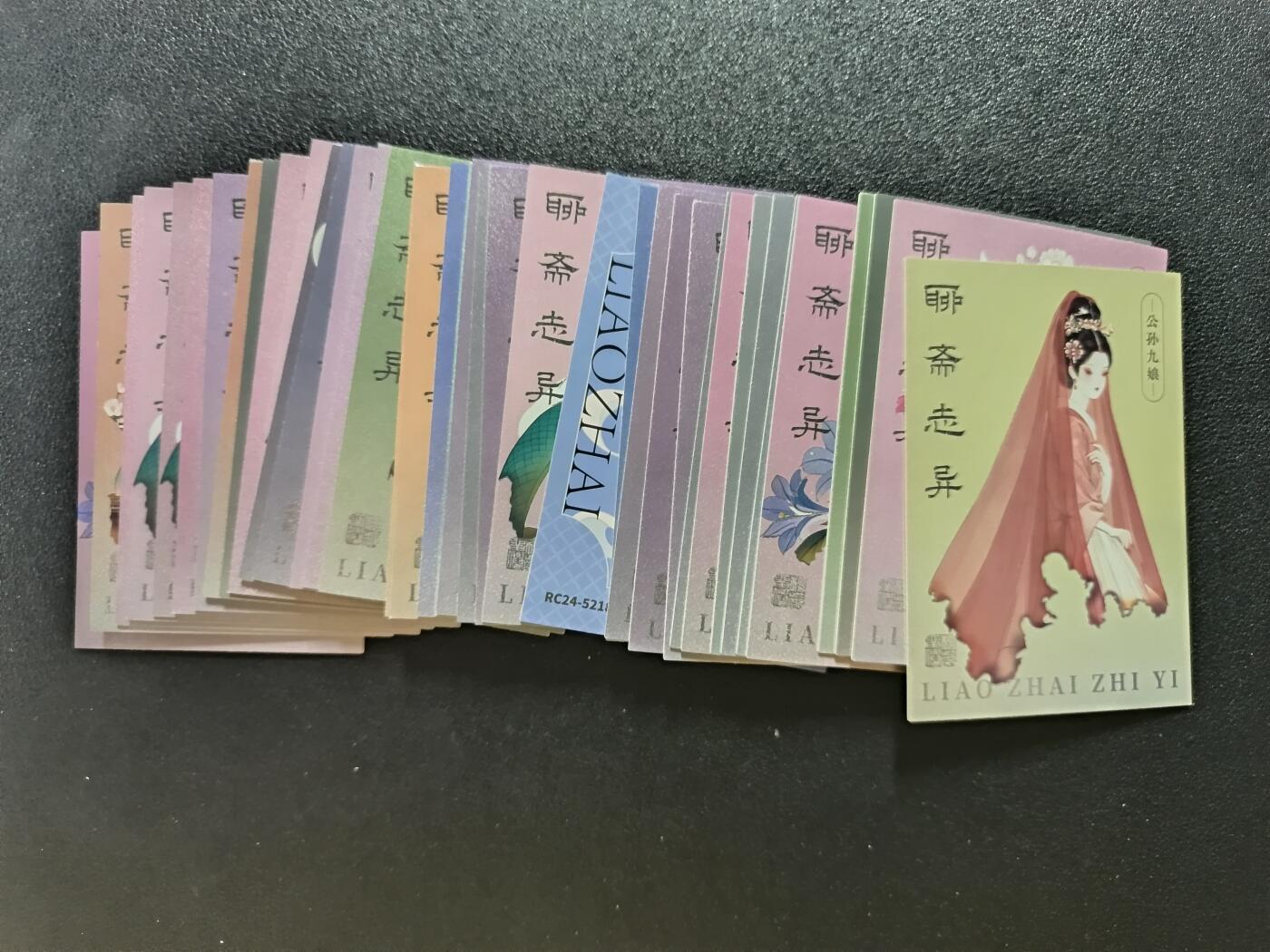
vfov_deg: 56.8
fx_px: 881
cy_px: 476
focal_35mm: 24
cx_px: 635
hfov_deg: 71.6
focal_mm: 5.31
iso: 1859
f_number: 1.7
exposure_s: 1/25
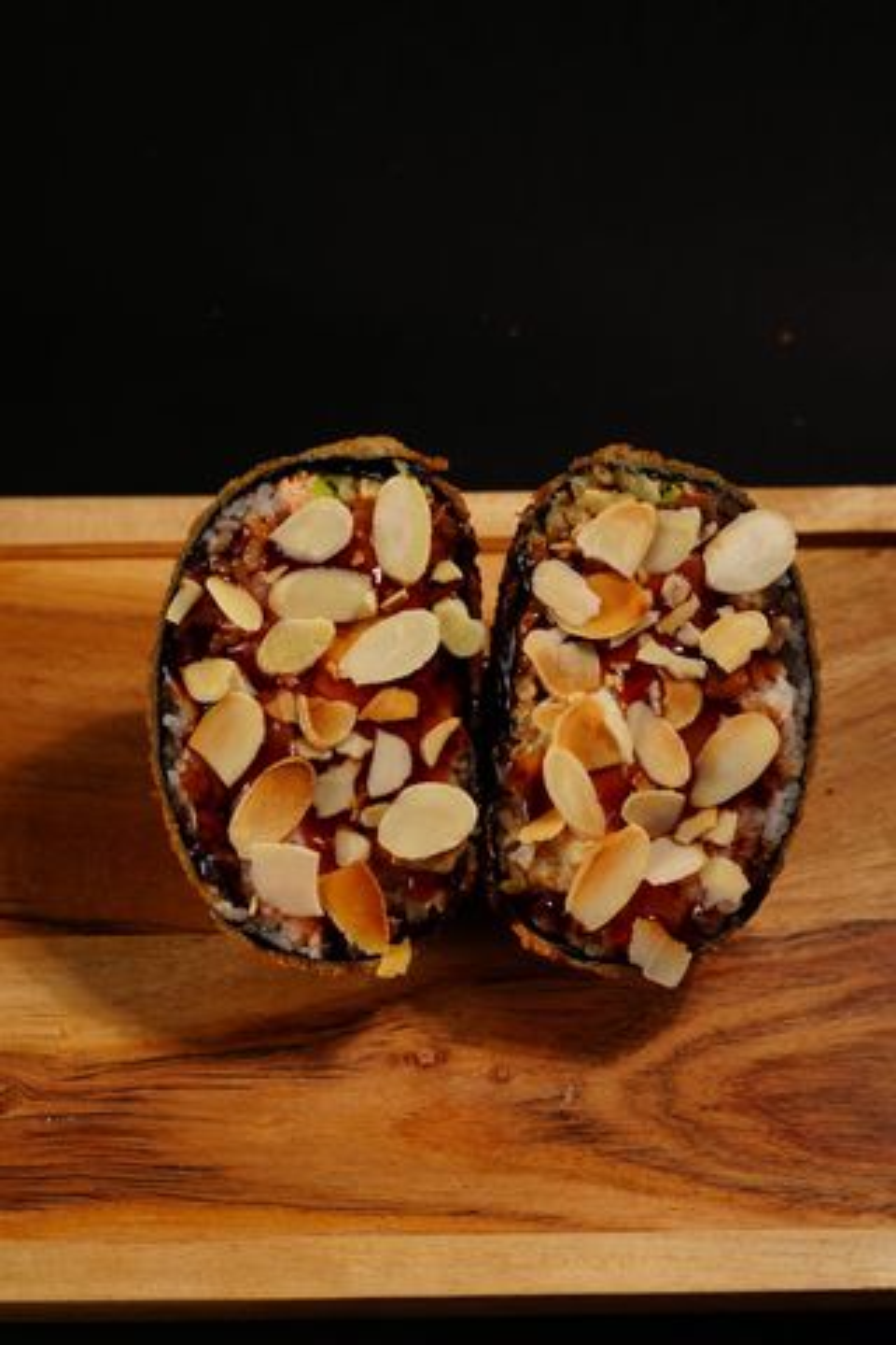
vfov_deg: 28.8
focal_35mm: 70
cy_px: 672
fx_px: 2613
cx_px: 448
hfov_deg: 19.5
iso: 800
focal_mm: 70
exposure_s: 1/200
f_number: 8
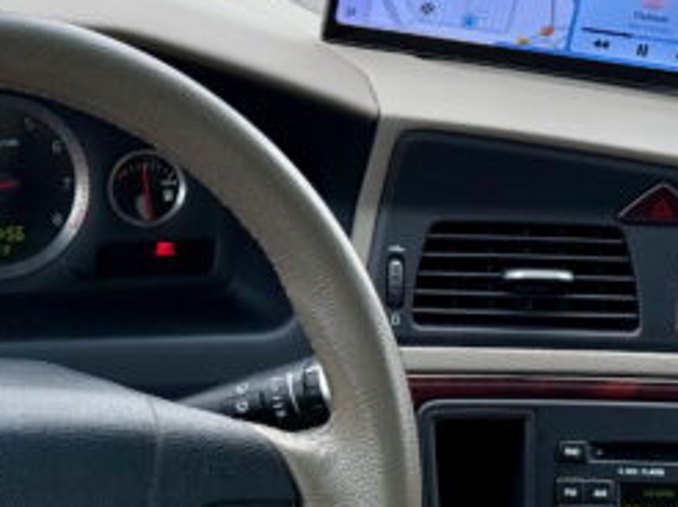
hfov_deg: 19.6
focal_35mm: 100
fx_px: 1957
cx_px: 245
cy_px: 165
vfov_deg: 14.7
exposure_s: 1/407
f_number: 1.78
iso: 80
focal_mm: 6.76
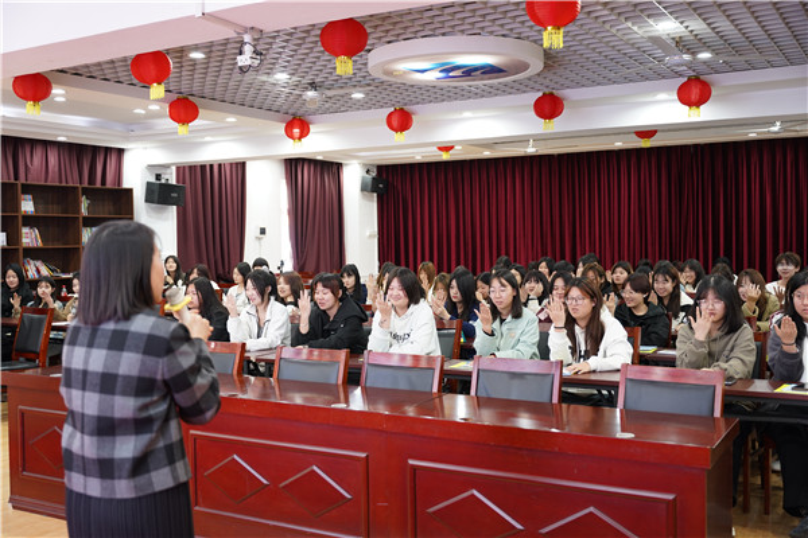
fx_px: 860
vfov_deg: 34.8
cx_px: 404
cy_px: 269
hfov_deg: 50.3
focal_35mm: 38
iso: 1250
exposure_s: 1/100
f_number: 2.8
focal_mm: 38.3
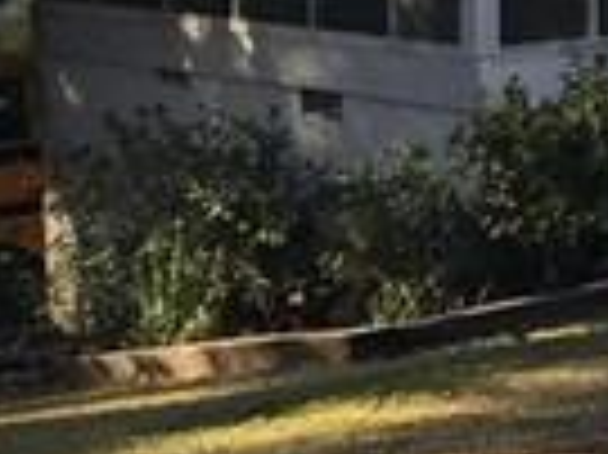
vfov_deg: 6.7
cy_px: -43
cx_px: 1457
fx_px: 3861
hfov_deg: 8.3
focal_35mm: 220
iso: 25
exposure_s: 1/298
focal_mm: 4.15
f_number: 2.2
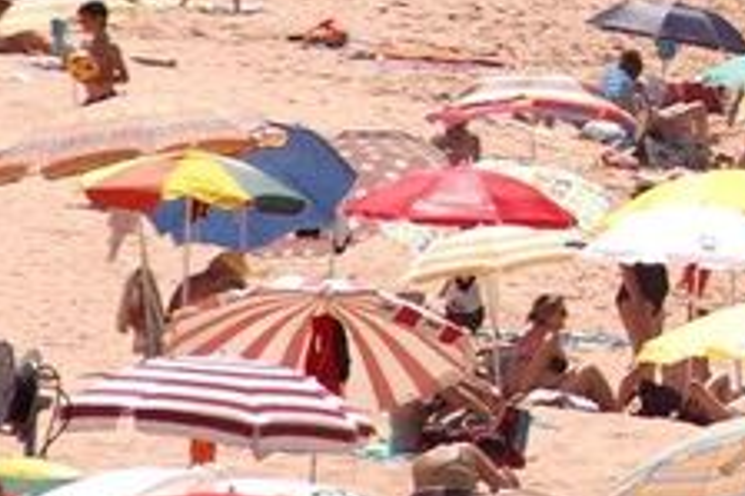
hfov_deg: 1.4
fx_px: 31039
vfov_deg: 0.9
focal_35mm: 1501
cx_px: 1547
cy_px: -311
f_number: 9
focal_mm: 240
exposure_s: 1/3200
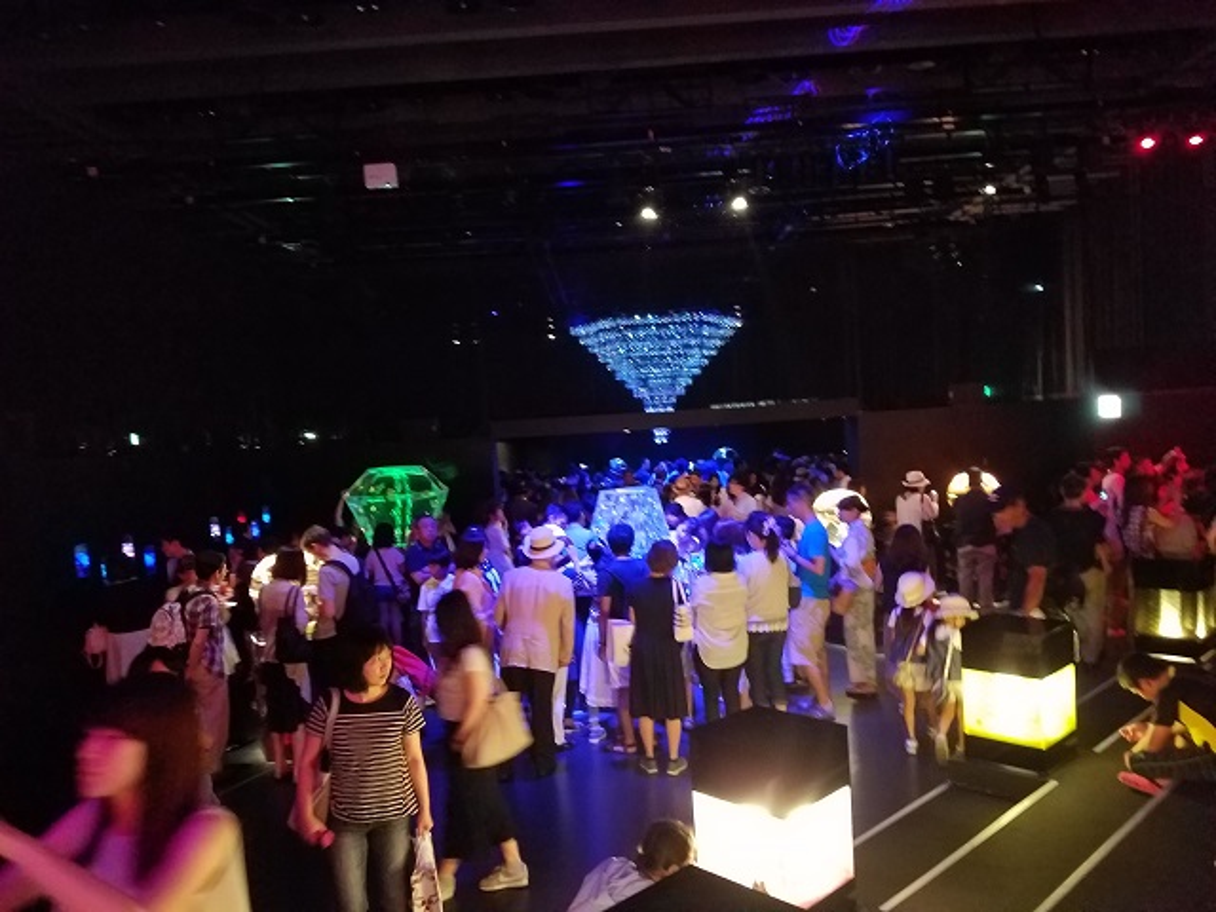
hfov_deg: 67.3
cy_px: 456
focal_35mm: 26
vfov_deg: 53.1
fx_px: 913
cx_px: 608
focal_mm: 4.2
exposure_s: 1/10
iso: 800
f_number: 1.7
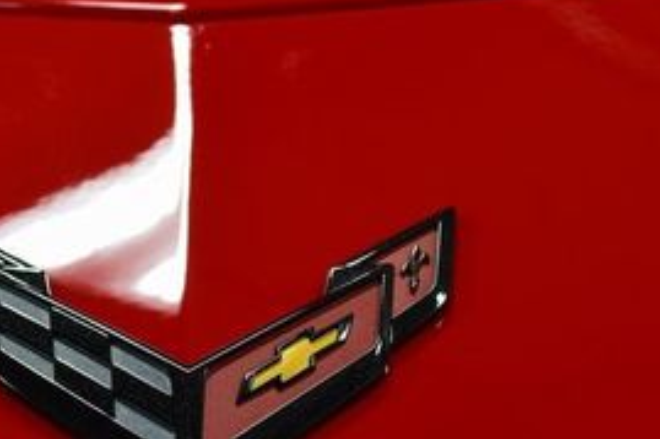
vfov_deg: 5.5
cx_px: 189
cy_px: 376
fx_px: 4580
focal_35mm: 250
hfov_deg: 8.2
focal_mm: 70
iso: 400
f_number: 7.1
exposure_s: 1/30
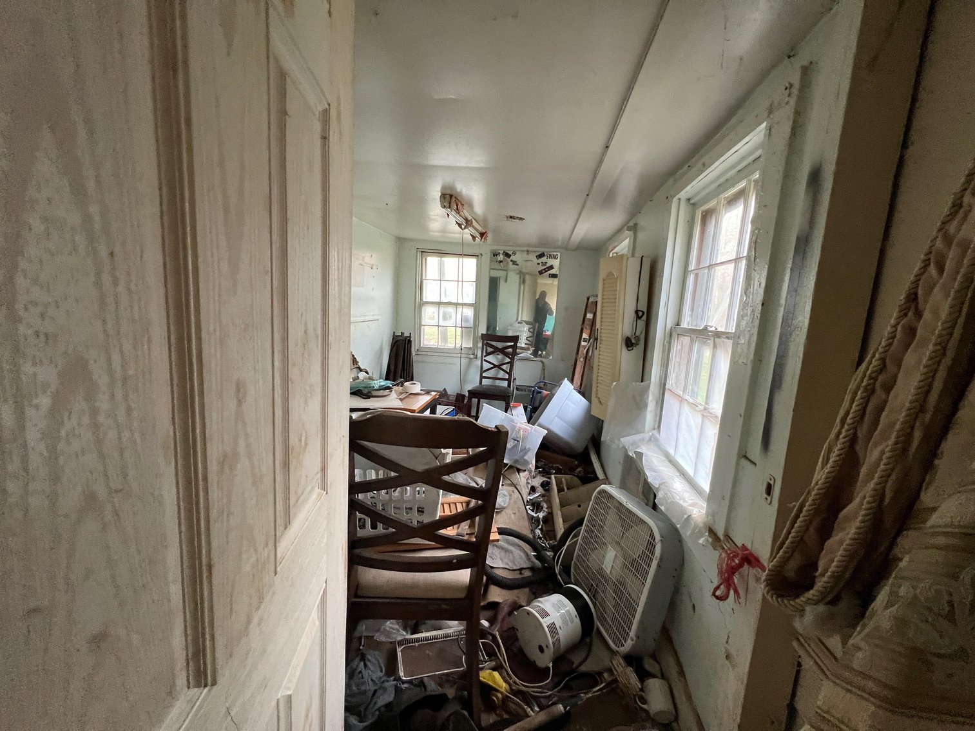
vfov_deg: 89.9
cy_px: 366
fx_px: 366
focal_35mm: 13
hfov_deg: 106.2
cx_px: 488
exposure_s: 1/60
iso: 500
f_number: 1.8
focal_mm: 1.57
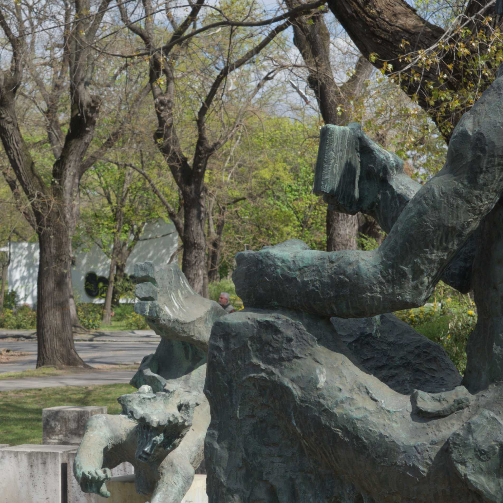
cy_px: 306
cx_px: 141
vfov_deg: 16.3
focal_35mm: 107
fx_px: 1759
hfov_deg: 16.2
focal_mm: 26
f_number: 5.6
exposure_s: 1/320
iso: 100
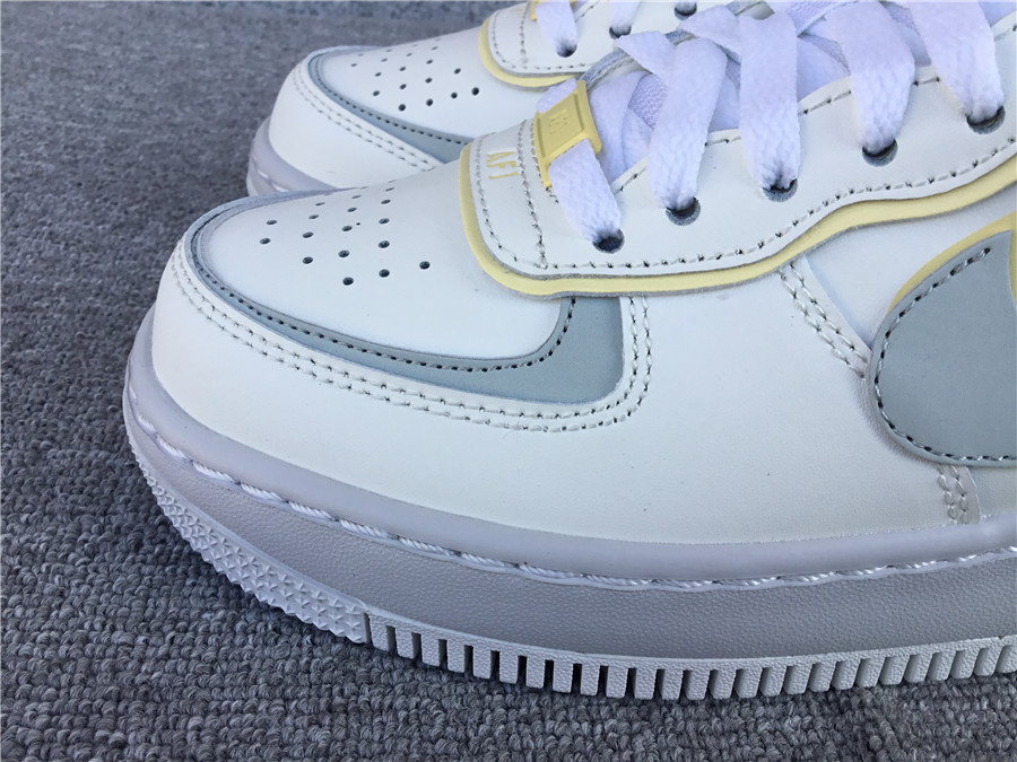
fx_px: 911
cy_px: 381
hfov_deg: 58.4
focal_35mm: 31
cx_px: 508
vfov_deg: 45.4
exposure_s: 1/399
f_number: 2.4
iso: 25
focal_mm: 3.3
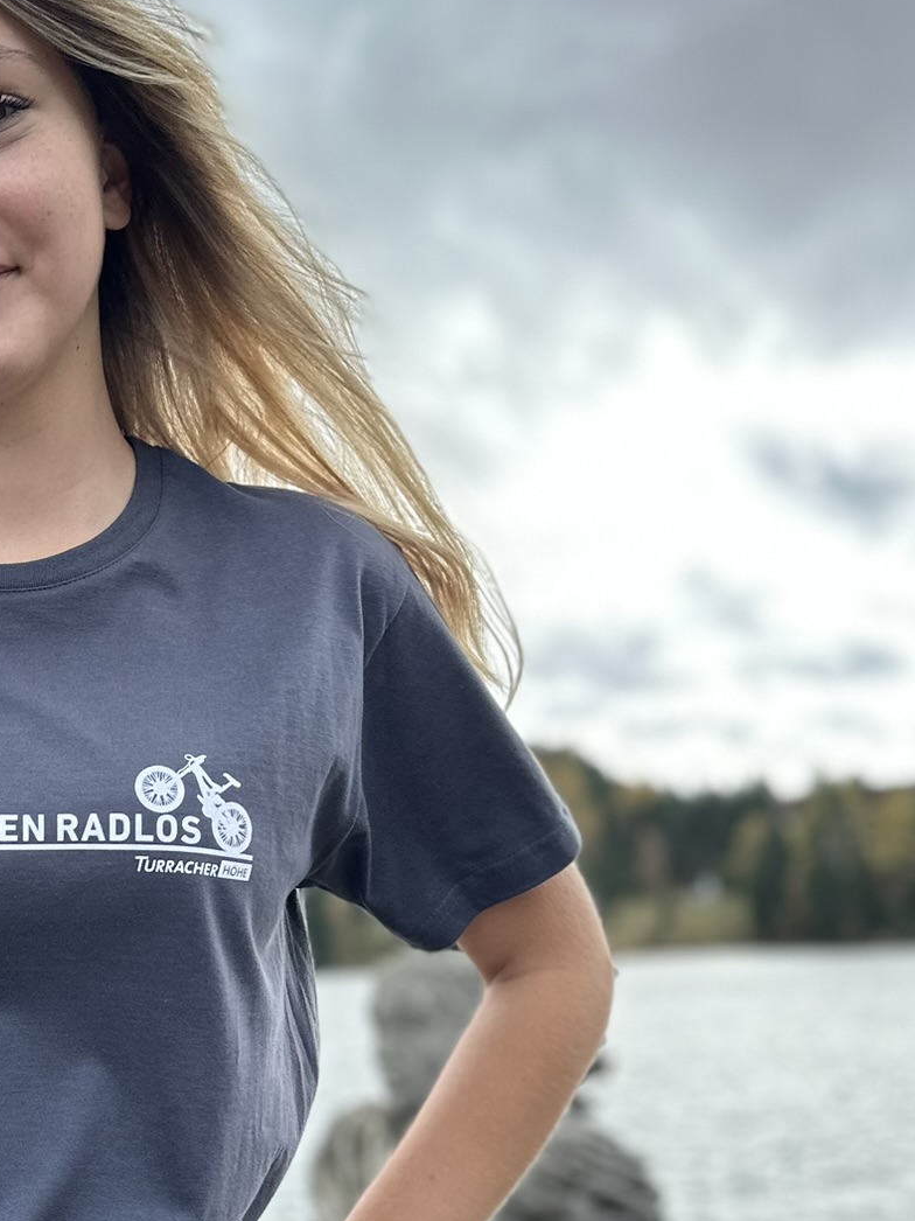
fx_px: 1657
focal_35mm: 47
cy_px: 730
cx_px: 39
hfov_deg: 29.2
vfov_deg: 40.3
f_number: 1.78
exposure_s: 1/1562
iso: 80
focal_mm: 6.86
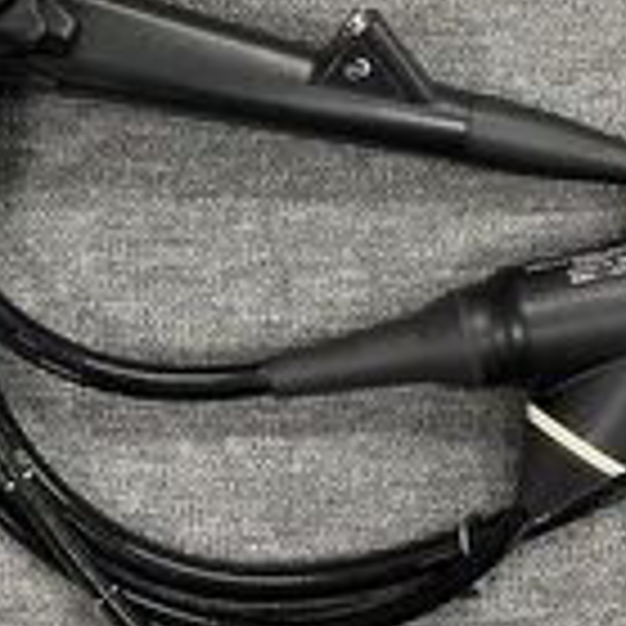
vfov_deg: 25.9
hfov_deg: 26.1
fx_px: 1350
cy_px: 185
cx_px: 351
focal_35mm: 66
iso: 200
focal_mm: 4.2
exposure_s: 1/60
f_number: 1.6
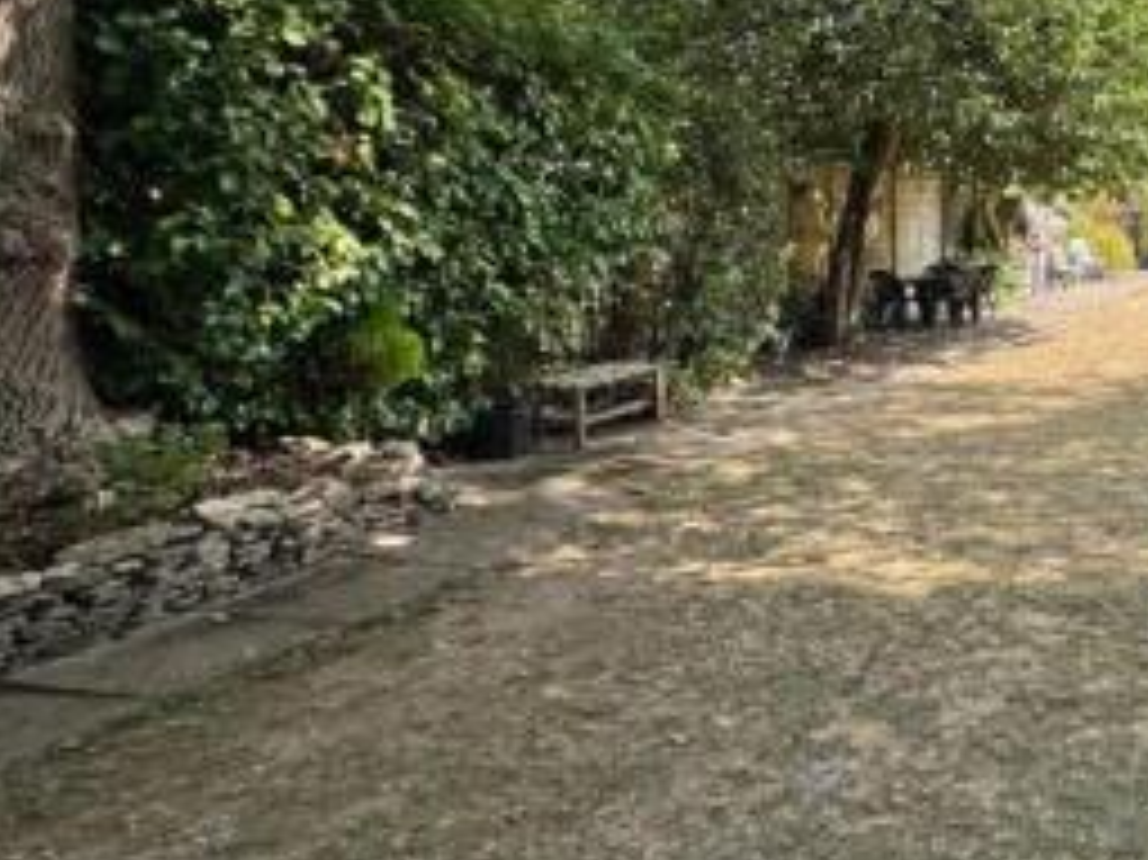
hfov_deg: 44.9
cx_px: 1227
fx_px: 1061
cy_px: 286
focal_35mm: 32
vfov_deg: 43.5
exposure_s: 1/381
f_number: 2.2
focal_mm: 2.22
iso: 40
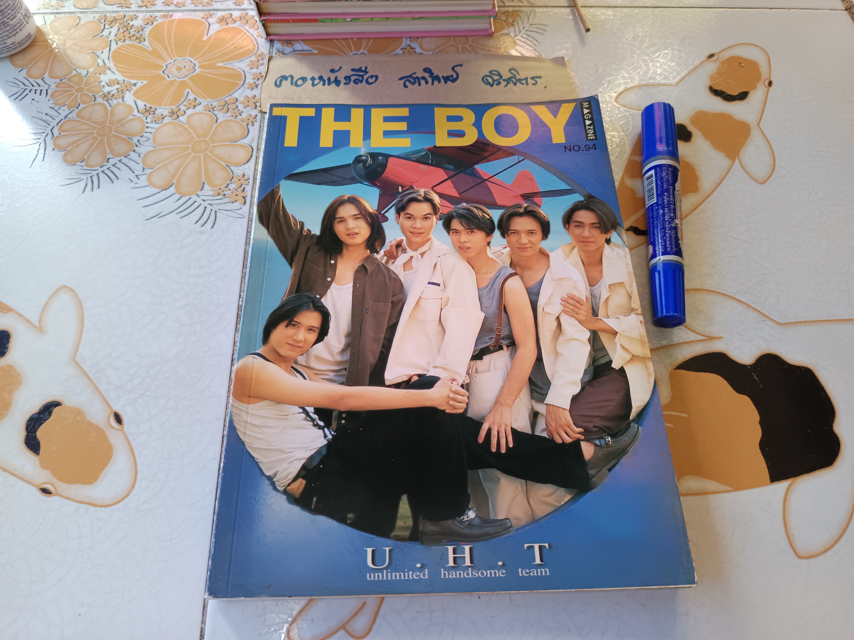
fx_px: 592
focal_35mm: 24
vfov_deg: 56.8
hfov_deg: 71.6
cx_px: 427
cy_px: 320
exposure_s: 1/50
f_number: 1.7
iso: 252
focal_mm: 5.31
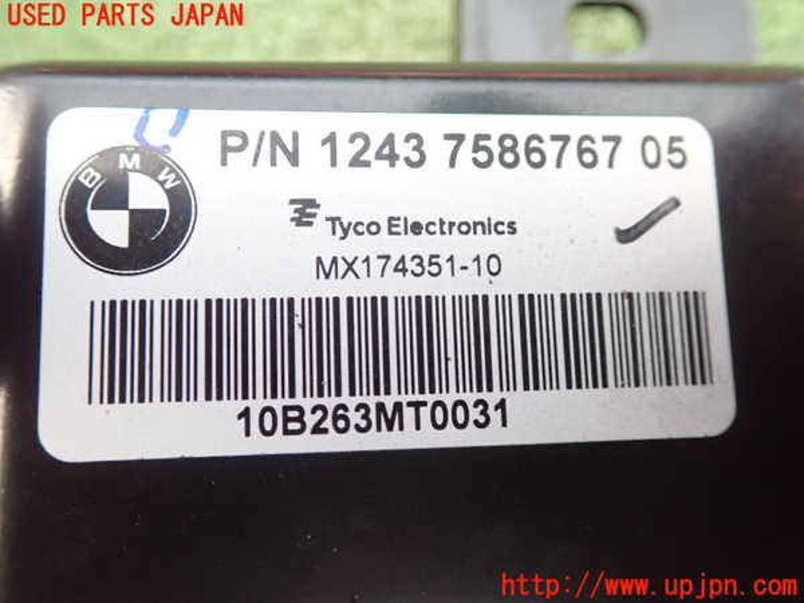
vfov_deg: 46.8
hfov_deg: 60.0
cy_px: 302
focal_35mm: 30
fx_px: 697
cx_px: 402
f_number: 2.3
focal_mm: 5.5
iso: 1600
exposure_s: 1/25
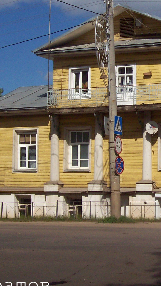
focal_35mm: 84
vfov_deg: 25.3
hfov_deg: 14.2
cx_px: 155
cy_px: 115
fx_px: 637
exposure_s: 1/1401
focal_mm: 7.6
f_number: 5.4
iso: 80
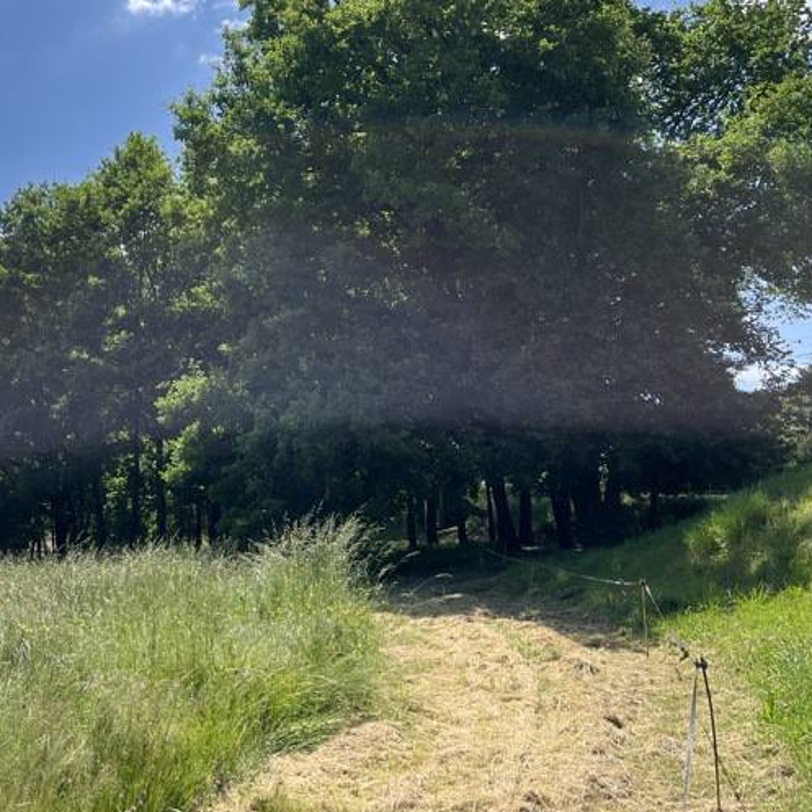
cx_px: 232
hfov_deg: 43.9
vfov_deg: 44.8
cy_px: 359
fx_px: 982
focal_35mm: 37
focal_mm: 5.1
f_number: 1.6
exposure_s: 1/2899
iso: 50
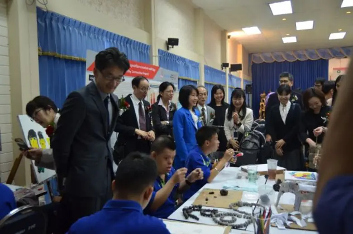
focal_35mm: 30
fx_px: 293
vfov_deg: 43.4
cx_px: 176
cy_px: 117
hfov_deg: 62.1
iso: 720
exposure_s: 1/60
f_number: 4
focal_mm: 20
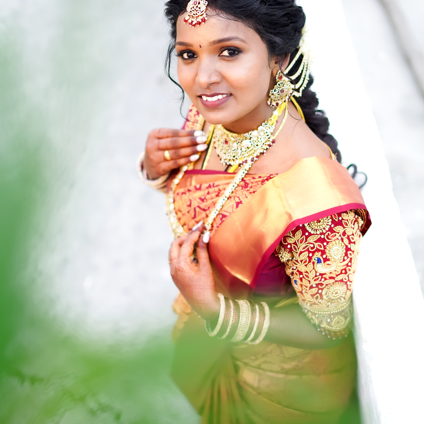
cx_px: 212
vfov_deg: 26.9
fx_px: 887
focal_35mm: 64
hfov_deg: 26.9
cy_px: 231
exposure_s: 1/400
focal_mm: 50
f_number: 1.8
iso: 100
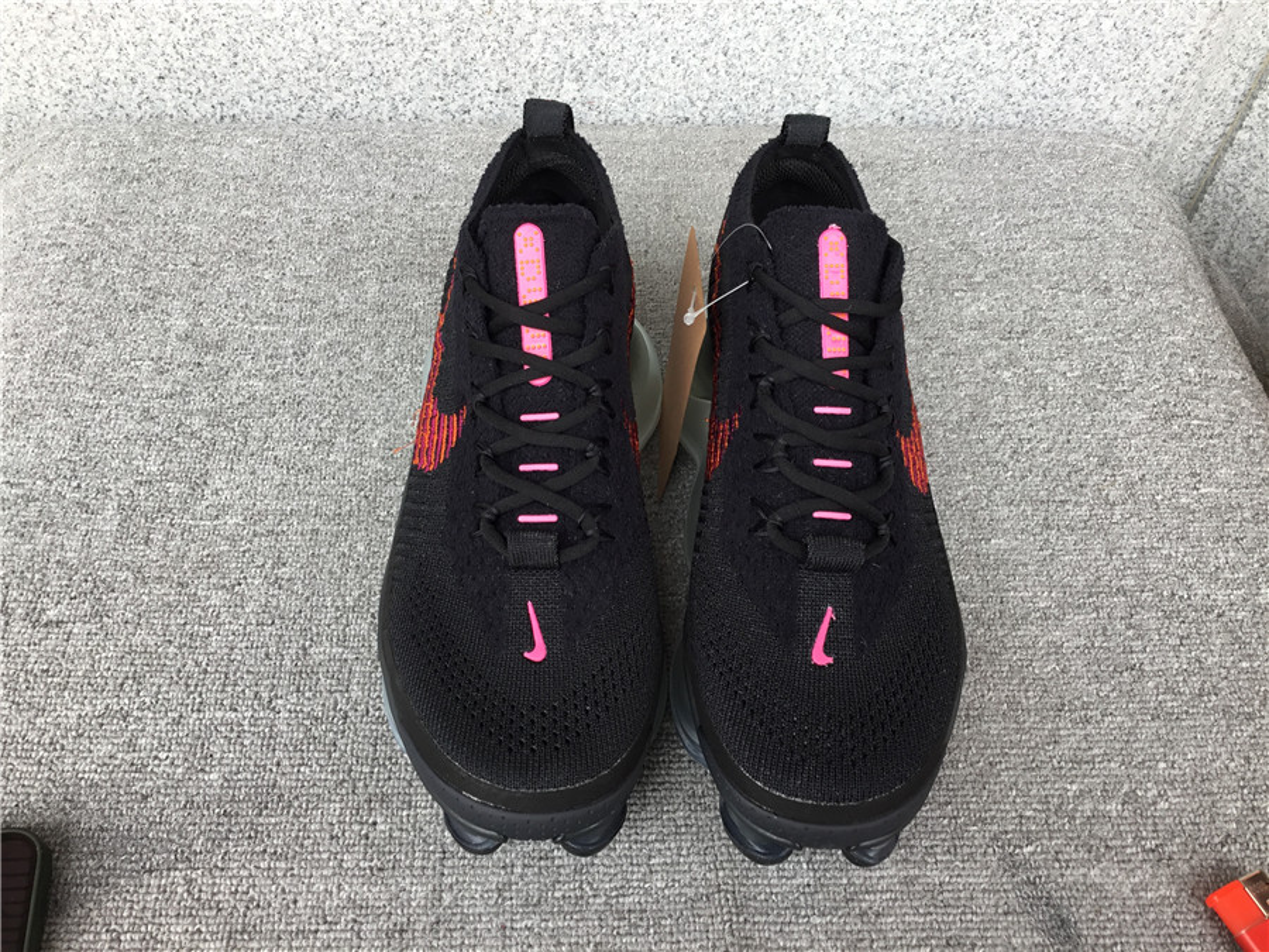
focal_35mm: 31
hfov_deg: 58.4
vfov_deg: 45.4
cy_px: 476
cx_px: 634
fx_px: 1136
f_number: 2.4
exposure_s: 1/100
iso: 25
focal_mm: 3.3
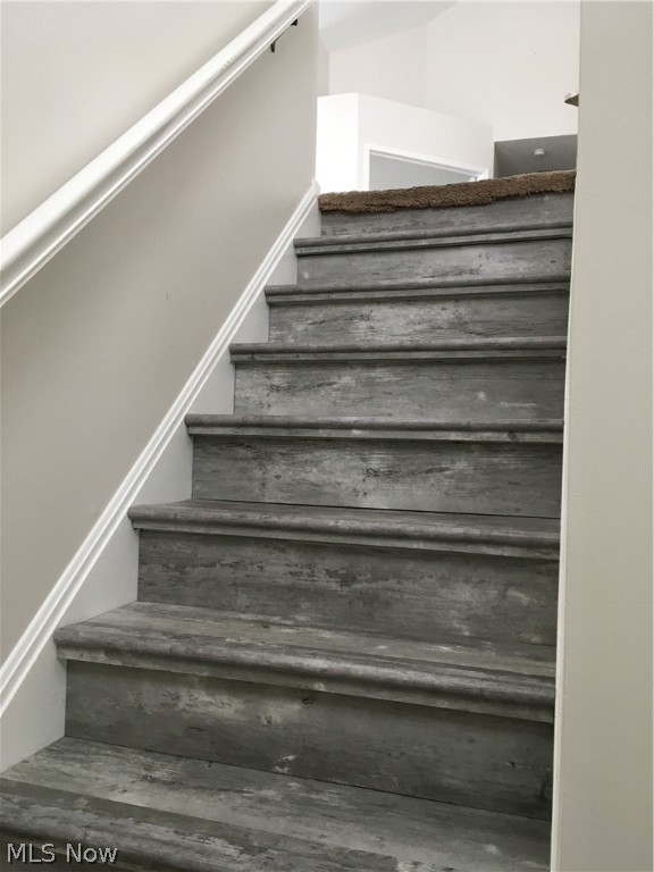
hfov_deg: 48.2
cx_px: 327
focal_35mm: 29
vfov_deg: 61.7
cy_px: 436
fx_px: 731
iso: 64
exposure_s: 1/30
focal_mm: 4.15
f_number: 2.2
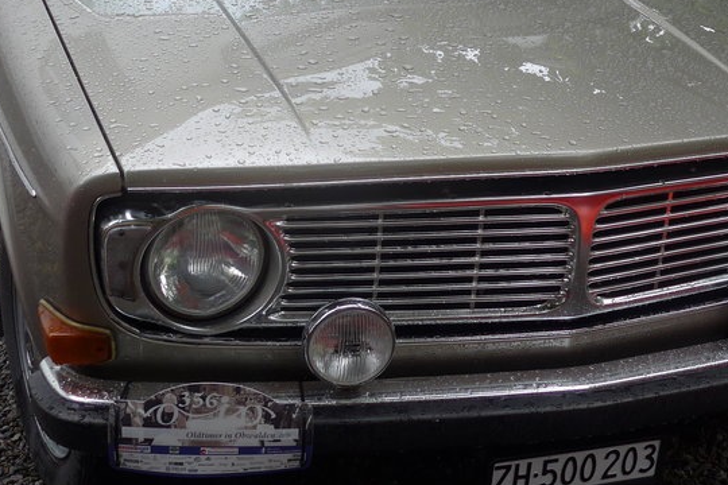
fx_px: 1355
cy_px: 104
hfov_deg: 30.0
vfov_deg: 20.1
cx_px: 425
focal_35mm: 67
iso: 80
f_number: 2.5
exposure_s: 1/125
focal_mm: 6
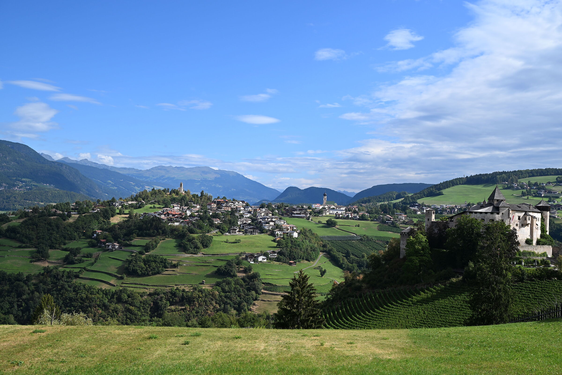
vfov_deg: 31.9
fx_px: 656
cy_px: 188
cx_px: 281
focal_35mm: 42
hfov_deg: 46.4
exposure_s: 1/200
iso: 100
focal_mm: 42
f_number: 9
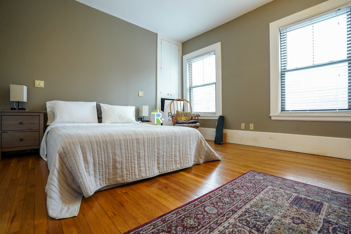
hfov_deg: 96.7
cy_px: 117
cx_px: 176
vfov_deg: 73.7
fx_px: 156
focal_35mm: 16
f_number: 6.3
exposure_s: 1/30
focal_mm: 16
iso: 2500
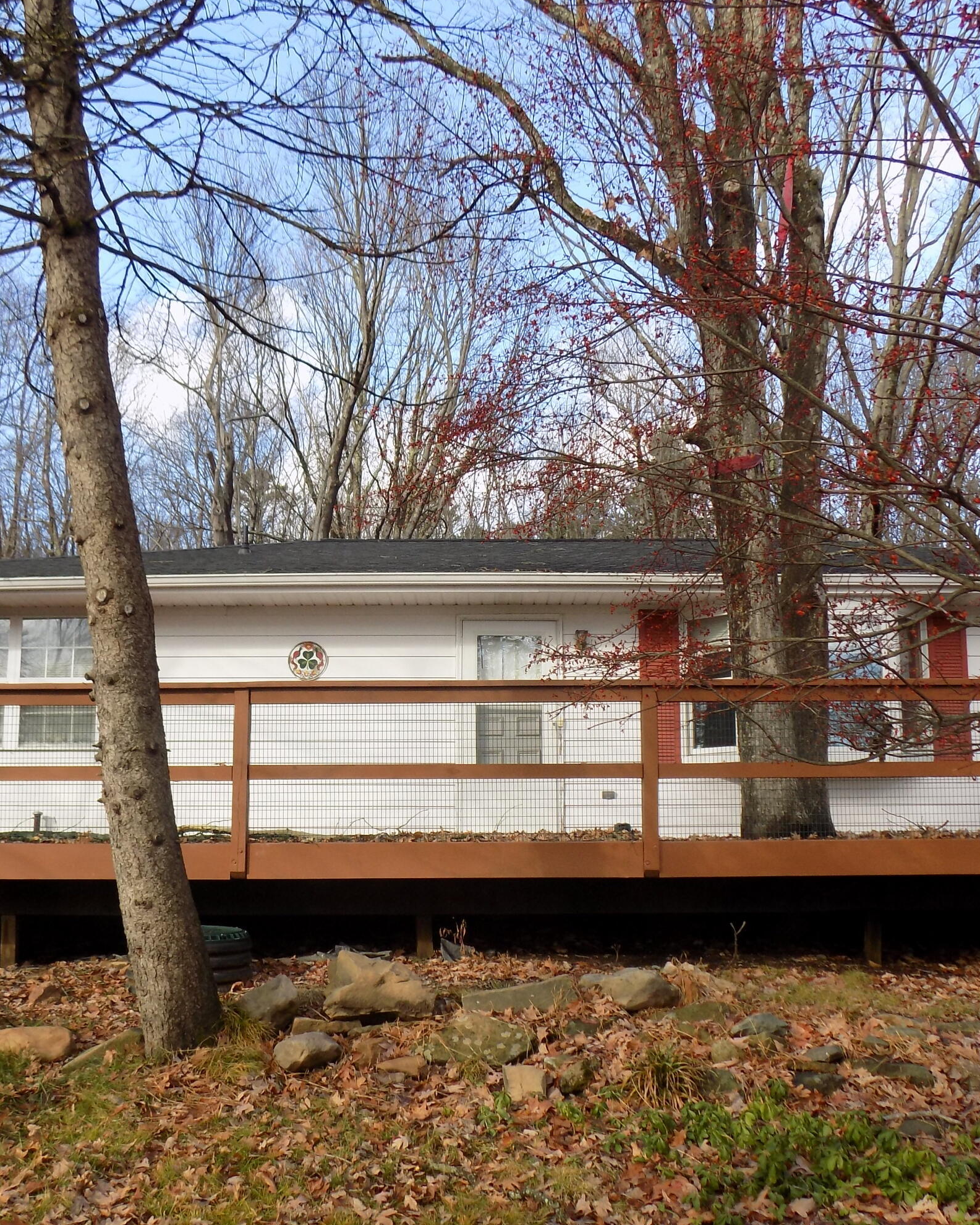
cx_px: 472
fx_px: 1233
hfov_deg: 43.4
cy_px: 677
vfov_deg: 52.7
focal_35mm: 34
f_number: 3.1
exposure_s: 1/200
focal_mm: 4
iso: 80
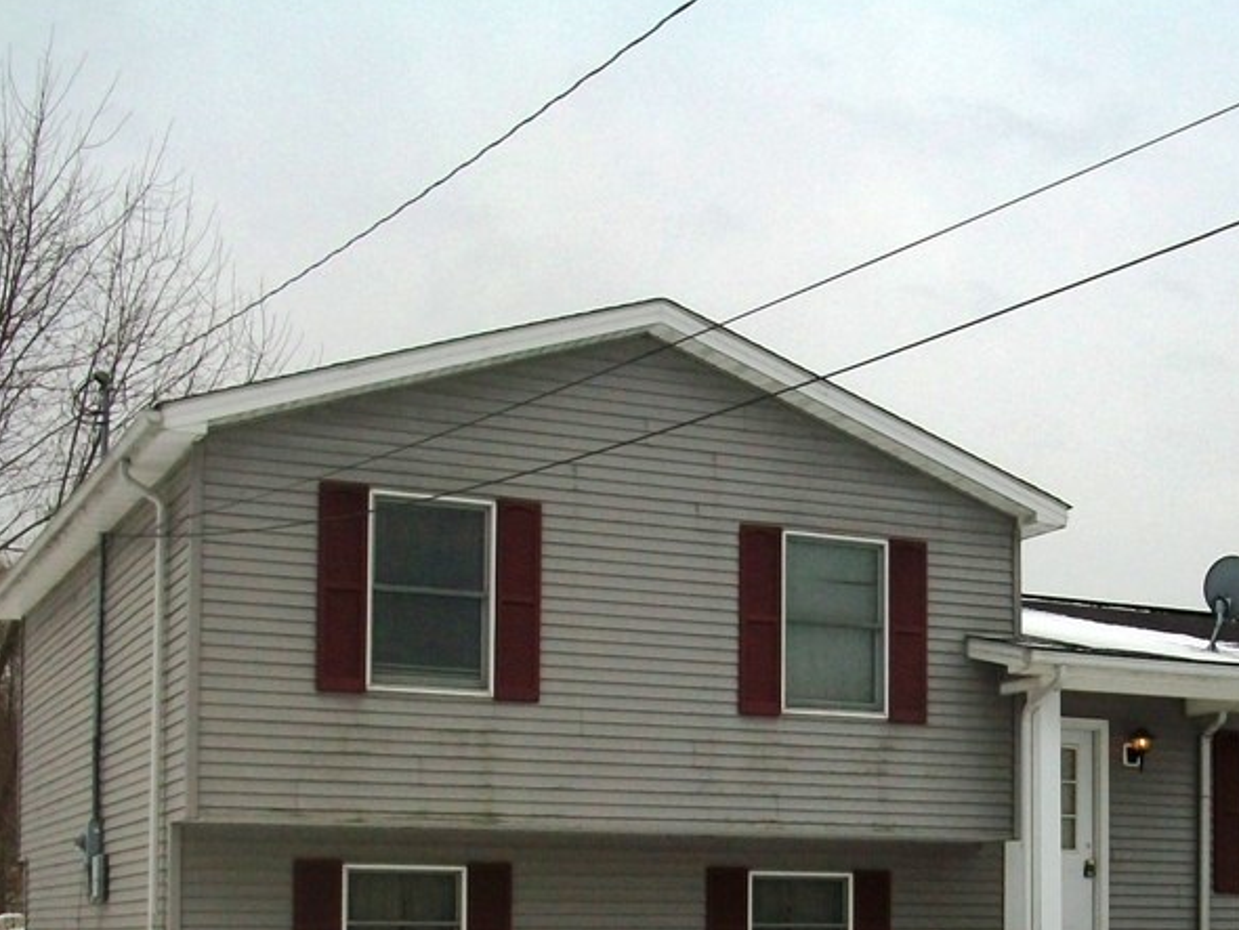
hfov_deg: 32.2
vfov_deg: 24.3
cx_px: 895
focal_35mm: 59
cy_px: 781
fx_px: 2113
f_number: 5.5
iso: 80
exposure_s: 1/400
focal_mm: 5.7
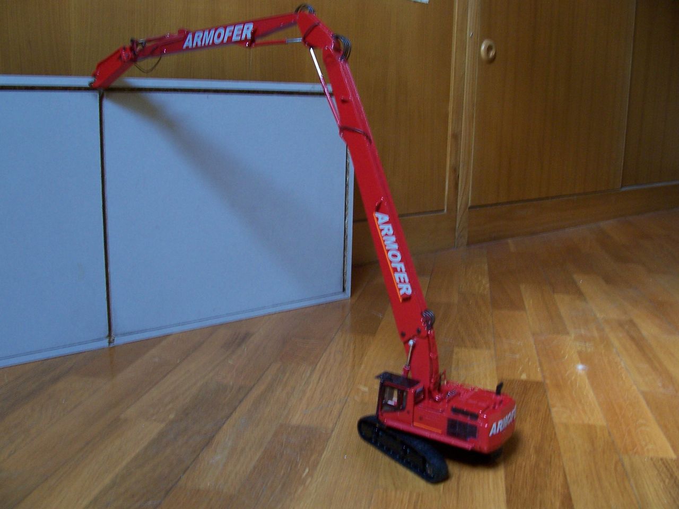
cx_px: 340
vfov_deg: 40.7
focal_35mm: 35
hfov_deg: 52.6
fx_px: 687
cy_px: 254
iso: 140
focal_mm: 6
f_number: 2.8
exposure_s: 1/8
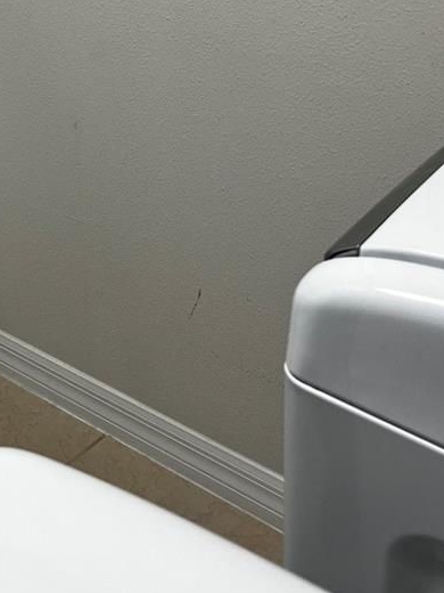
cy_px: 14
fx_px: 1026
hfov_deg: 24.1
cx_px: 96
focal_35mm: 60
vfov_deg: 30.2
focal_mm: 5.1
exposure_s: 1/120
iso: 100
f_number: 1.6
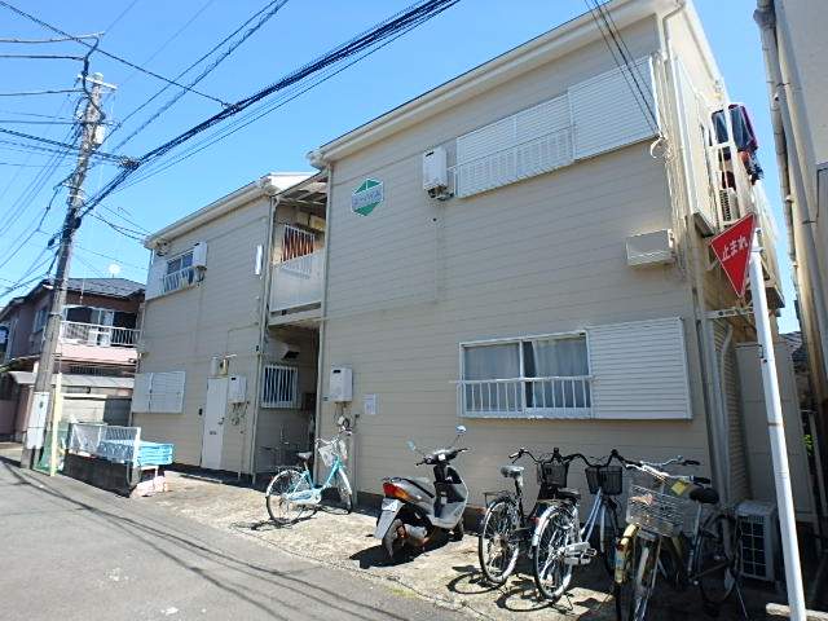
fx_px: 502
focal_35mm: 21
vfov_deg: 63.4
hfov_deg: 79.0
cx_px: 414
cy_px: 310
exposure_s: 1/640
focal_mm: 3.7
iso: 125
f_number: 3.5
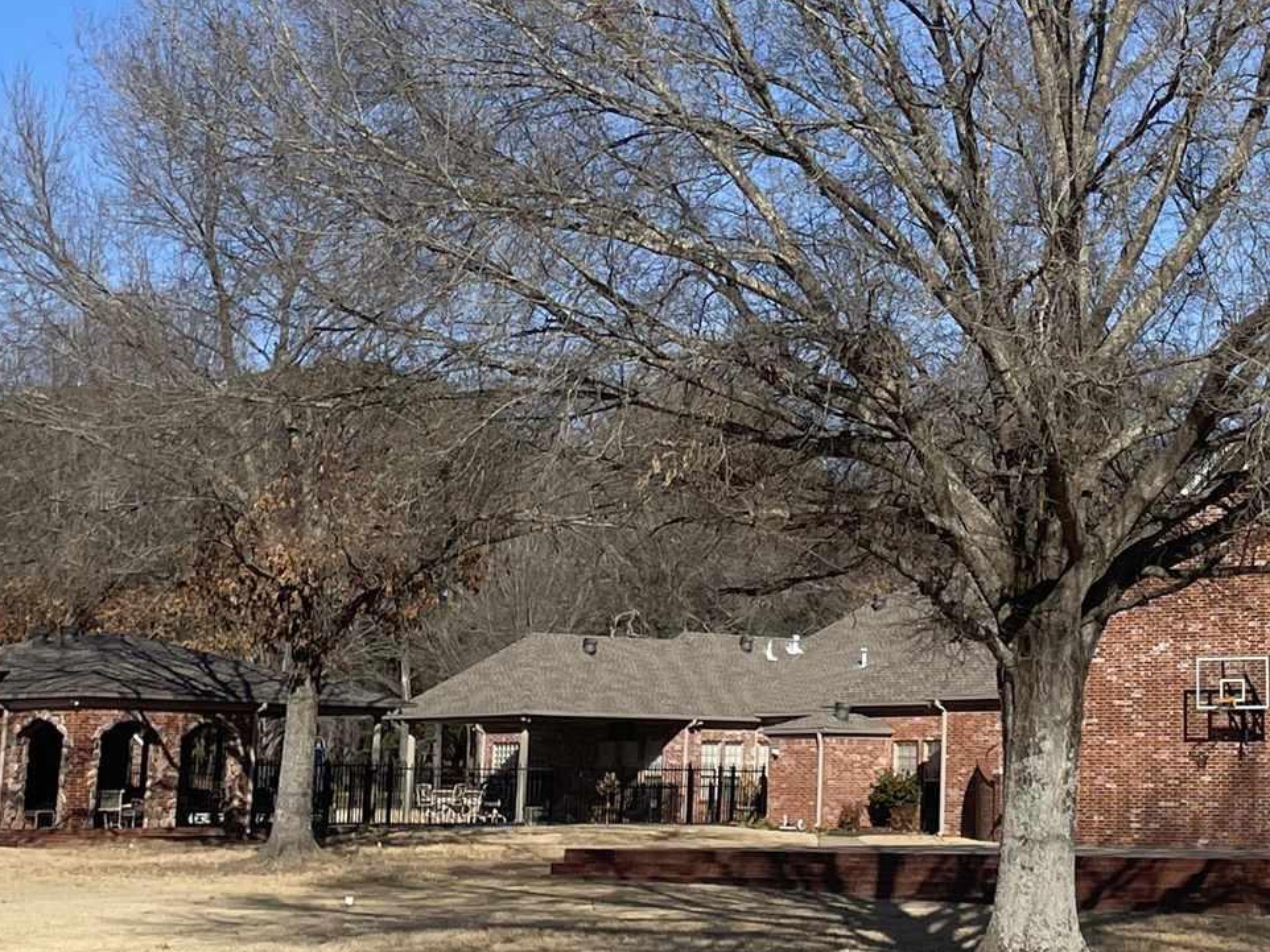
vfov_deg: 17.6
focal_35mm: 83
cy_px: 196
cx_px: 1123
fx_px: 3046
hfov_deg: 23.0
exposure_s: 1/4132
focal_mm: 4.2
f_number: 1.6
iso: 32
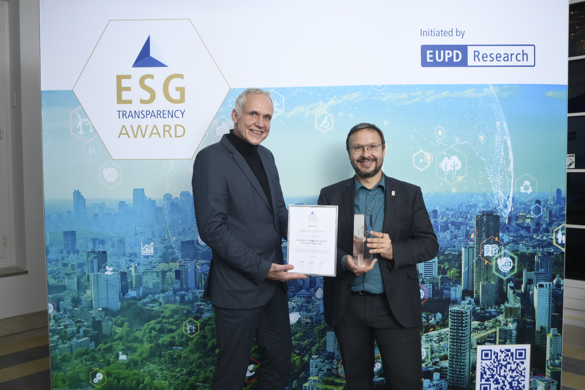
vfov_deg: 41.1
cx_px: 292
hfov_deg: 58.7
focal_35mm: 32
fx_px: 520
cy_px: 195
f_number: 9
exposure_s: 1/125
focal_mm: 32
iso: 320
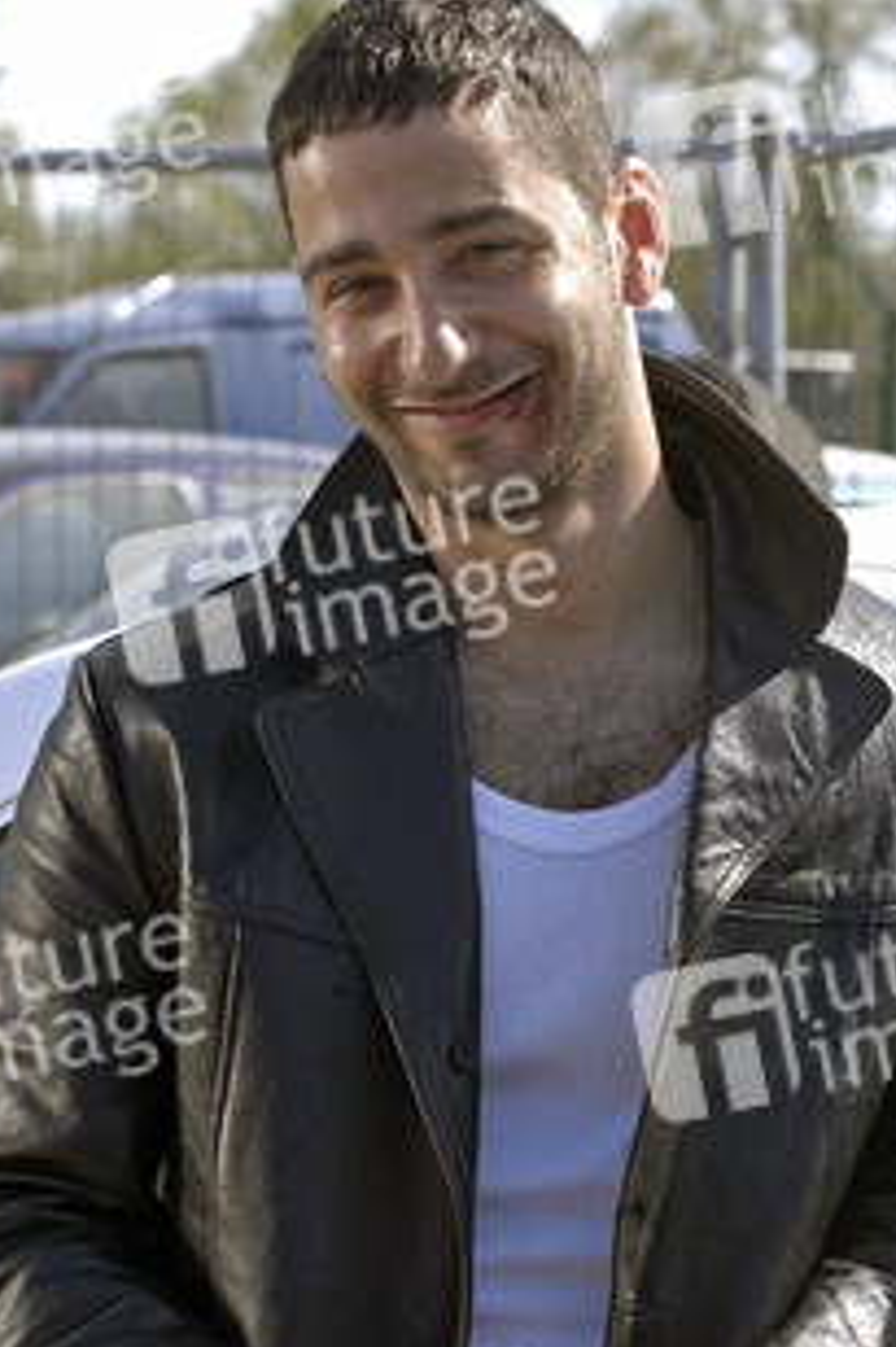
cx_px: 459
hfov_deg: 8.8
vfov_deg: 13.2
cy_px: 800
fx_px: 5830
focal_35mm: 156
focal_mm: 80
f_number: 8
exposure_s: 1/180
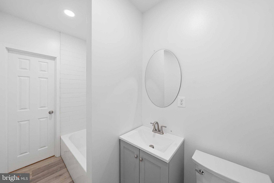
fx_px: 91
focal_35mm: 12
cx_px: 137
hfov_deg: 112.6
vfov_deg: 90.0
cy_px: 92
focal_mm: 12
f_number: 6.3
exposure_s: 1/320
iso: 800
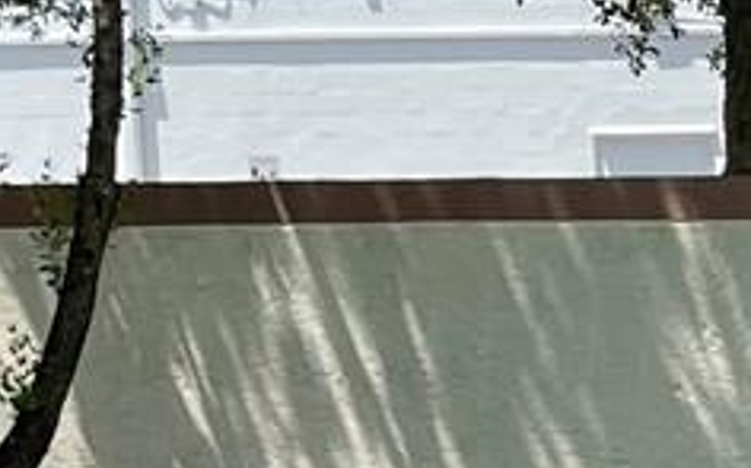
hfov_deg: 9.3
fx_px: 3824
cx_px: 2107
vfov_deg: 6.9
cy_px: 681
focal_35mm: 187
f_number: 1.6
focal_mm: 4.2
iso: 32
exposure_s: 1/2132
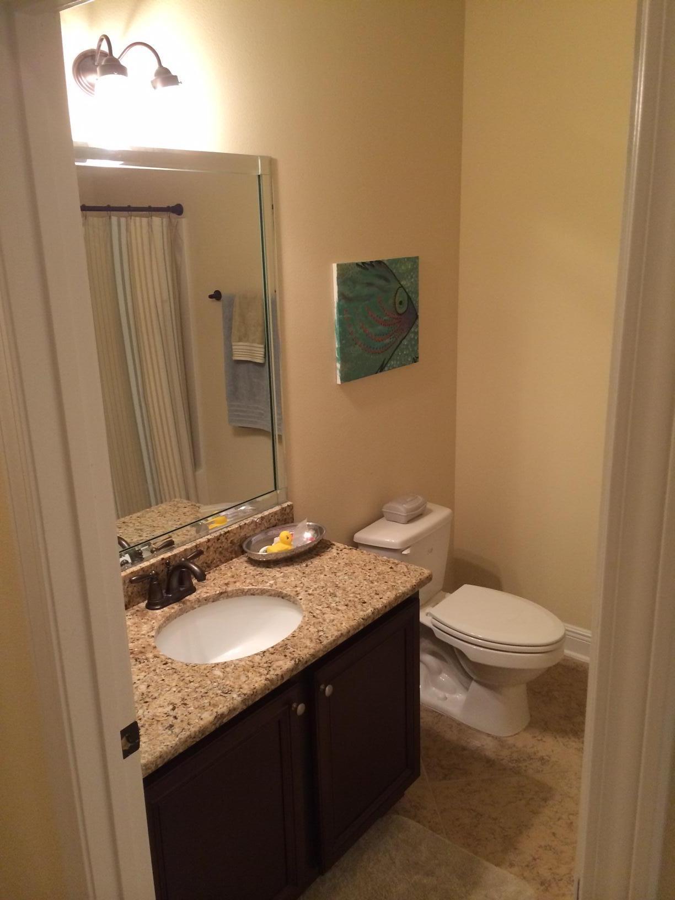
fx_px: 780
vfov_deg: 60.0
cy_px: 450
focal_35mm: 30
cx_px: 338
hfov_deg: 46.8
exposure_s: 1/30
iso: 200
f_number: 2.2
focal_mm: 4.12
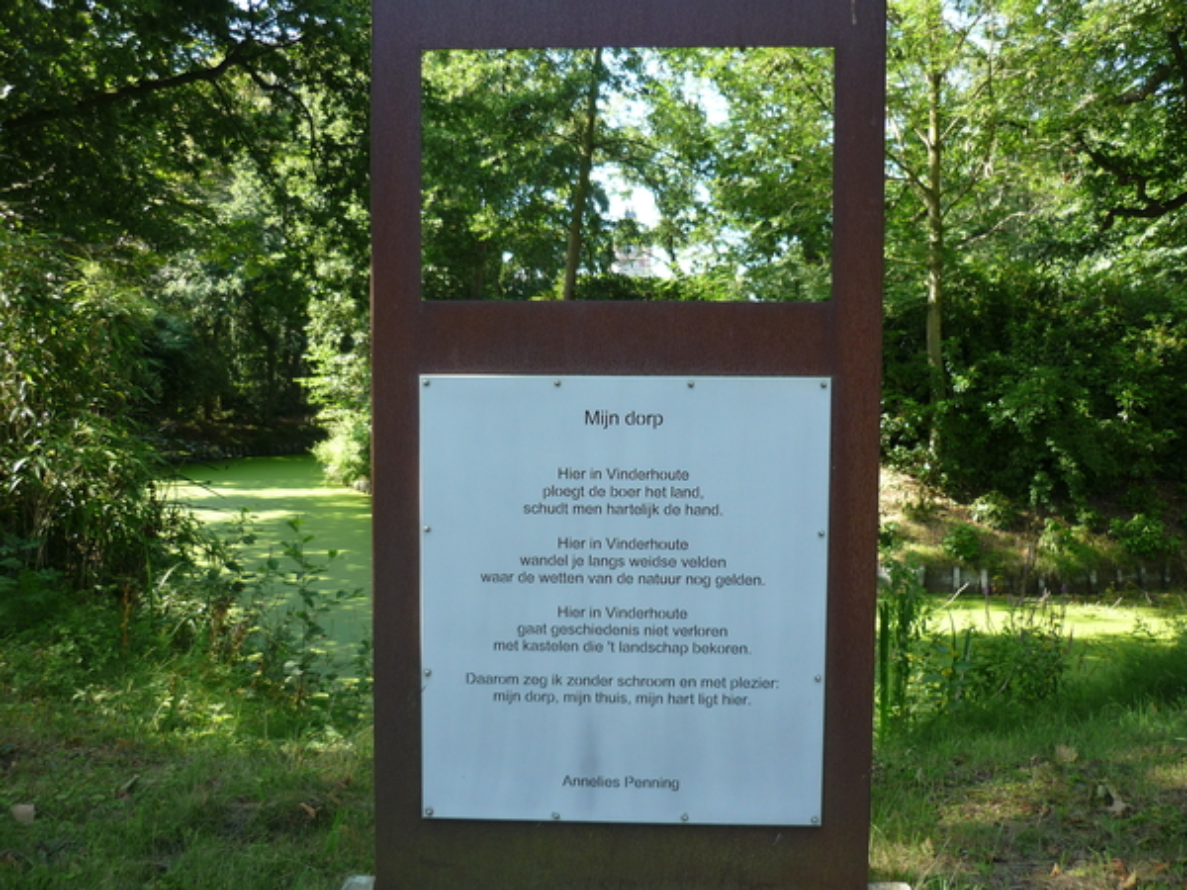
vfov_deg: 42.9
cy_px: 445
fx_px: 1132
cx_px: 594
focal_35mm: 33
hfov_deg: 55.4
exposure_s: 1/125
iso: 100
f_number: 2.8
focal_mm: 5.5
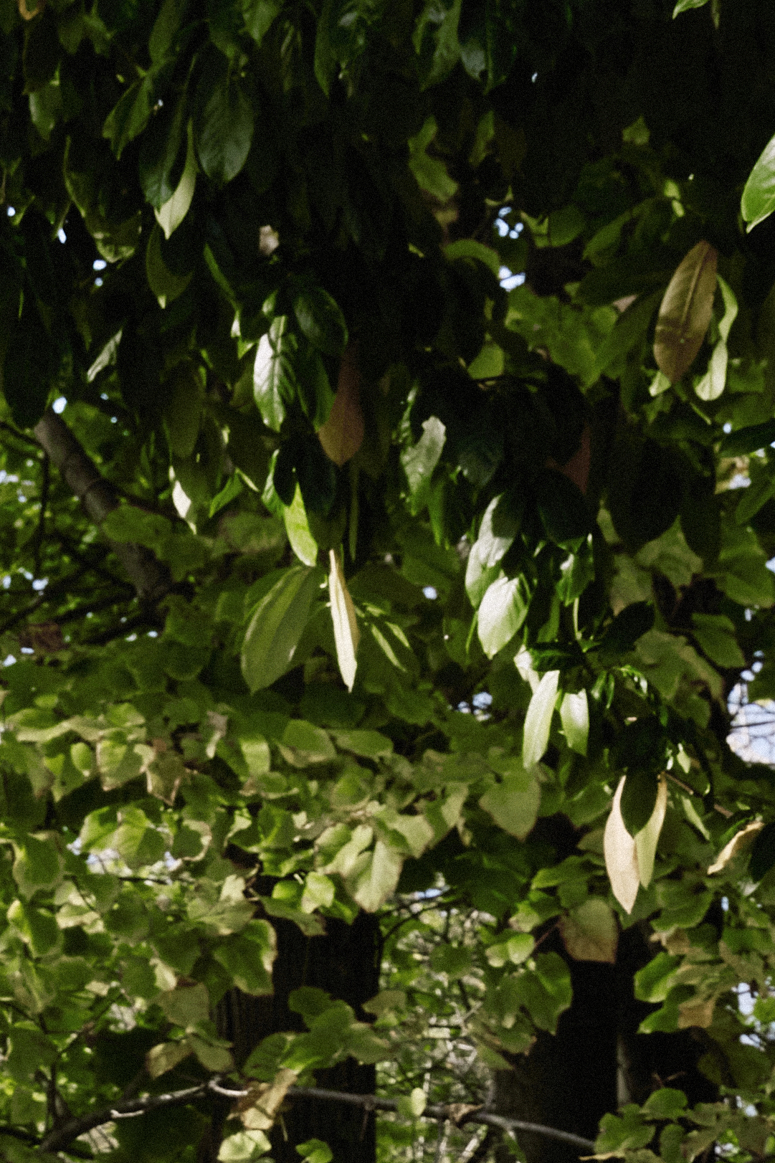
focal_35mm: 253
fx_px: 8176
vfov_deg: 7.8
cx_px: -153
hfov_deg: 5.4
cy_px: 2359
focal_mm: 43.2
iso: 320
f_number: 9
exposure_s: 1/250
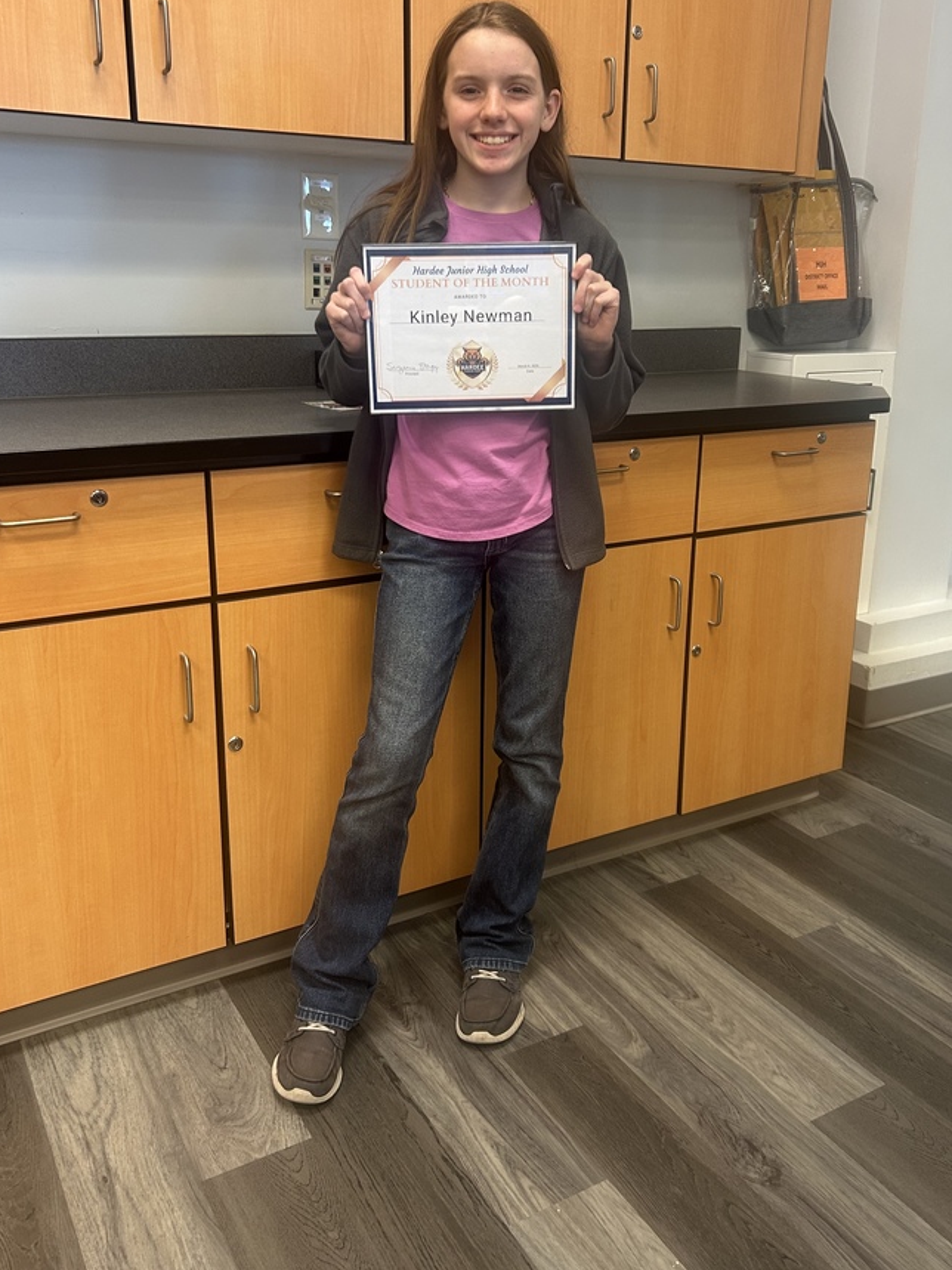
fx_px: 1137
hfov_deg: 45.4
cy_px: 560
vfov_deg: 58.2
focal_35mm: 31
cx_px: 504
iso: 160
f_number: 1.5
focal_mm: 5.7
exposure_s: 1/60
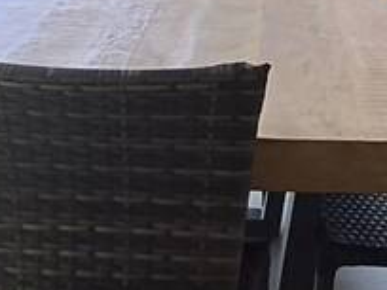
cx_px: 281
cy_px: -210
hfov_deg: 17.3
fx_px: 1263
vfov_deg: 12.2
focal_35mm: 113
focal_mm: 1.65
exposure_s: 1/162
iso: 50
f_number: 2.2
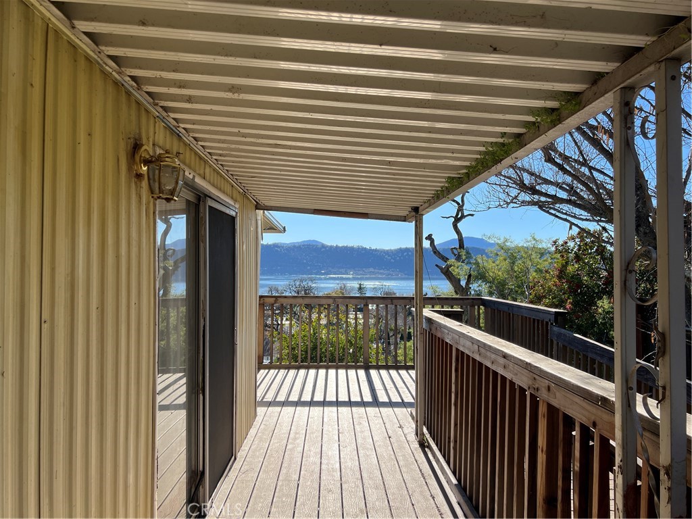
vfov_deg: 53.1
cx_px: 346
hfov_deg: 67.3
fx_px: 520
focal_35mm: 26
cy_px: 260
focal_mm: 5.7
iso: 50
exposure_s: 1/2457
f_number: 1.5
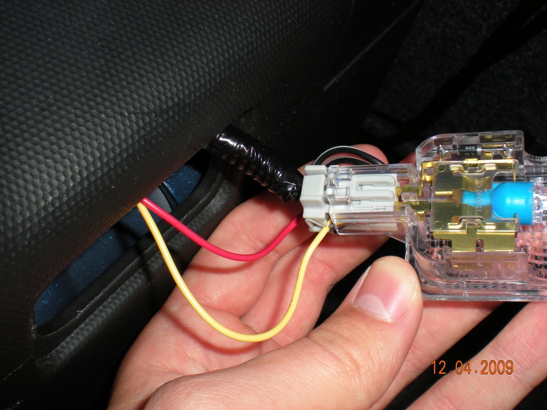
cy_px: 205
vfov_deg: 32.9
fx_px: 695
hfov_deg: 43.0
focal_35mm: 44
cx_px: 274
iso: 64
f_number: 4.9
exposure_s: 1/60
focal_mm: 7.4
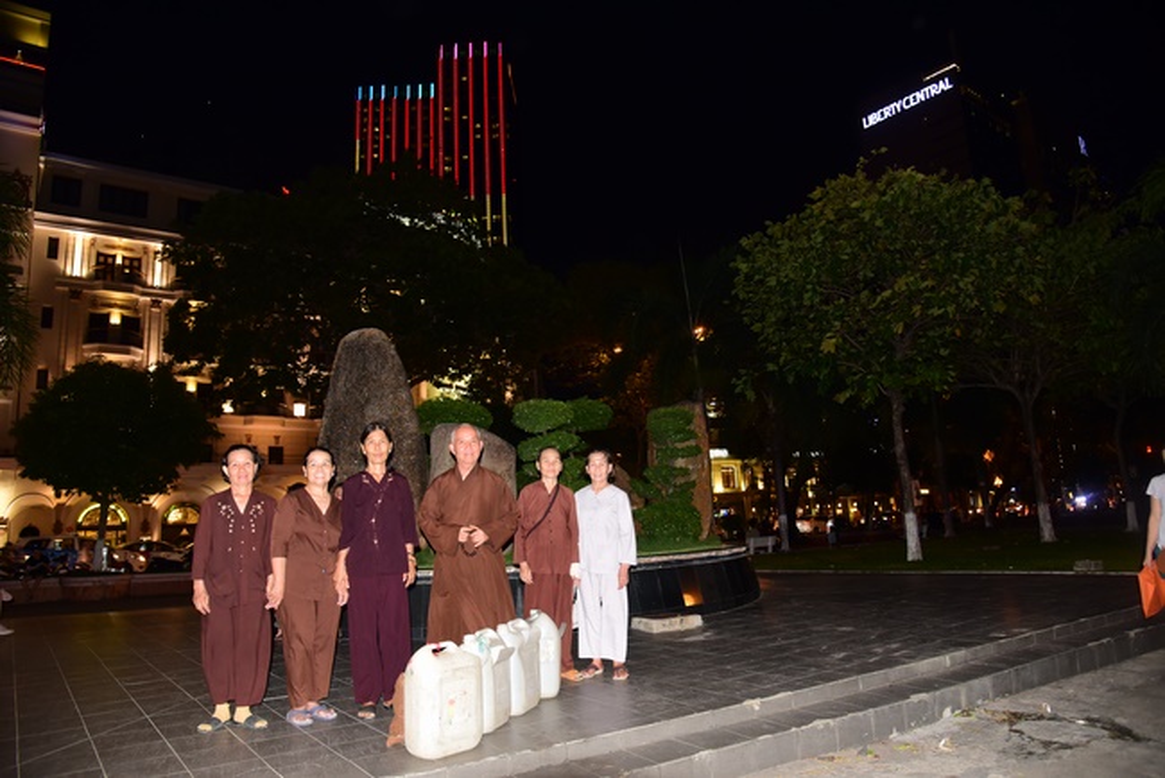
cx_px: 582
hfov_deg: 73.7
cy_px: 389
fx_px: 777
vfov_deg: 53.2
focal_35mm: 24
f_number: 4.5
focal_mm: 24
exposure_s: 1/50
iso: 1250
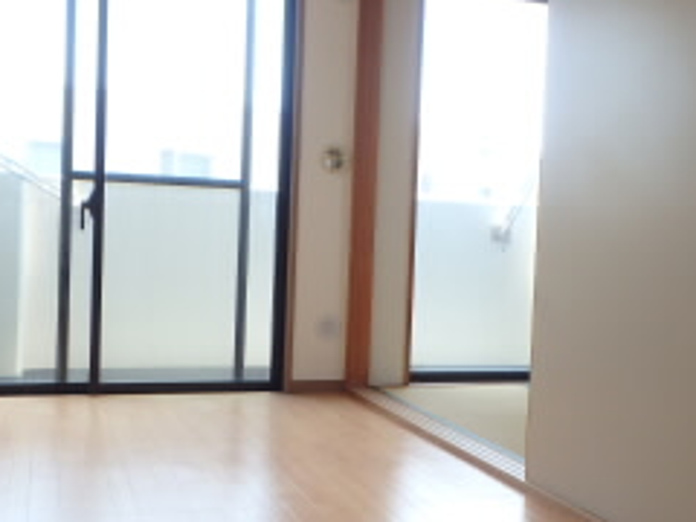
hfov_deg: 42.0
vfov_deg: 32.1
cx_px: 389
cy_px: 300
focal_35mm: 45
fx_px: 905
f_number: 3.9
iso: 125
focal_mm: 4.2
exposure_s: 1/60
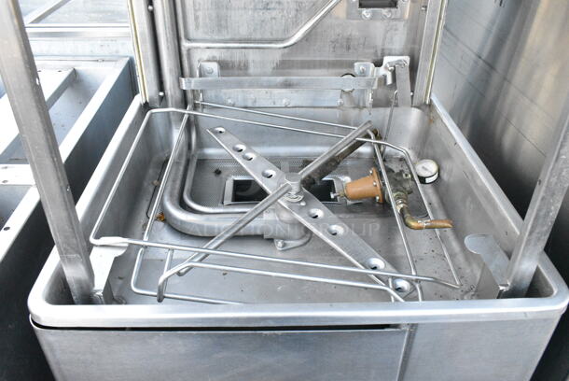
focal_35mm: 32
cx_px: 284
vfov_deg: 41.8
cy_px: 190
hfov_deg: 59.4
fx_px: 498
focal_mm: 21
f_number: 10
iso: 6400
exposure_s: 1/400
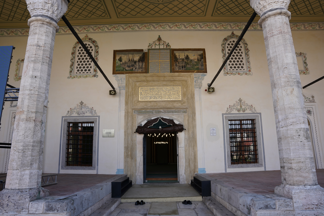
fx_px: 216
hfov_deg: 73.7
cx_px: 162
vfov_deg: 53.1
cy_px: 108
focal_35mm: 24
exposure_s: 1/40
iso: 100
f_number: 11
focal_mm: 24
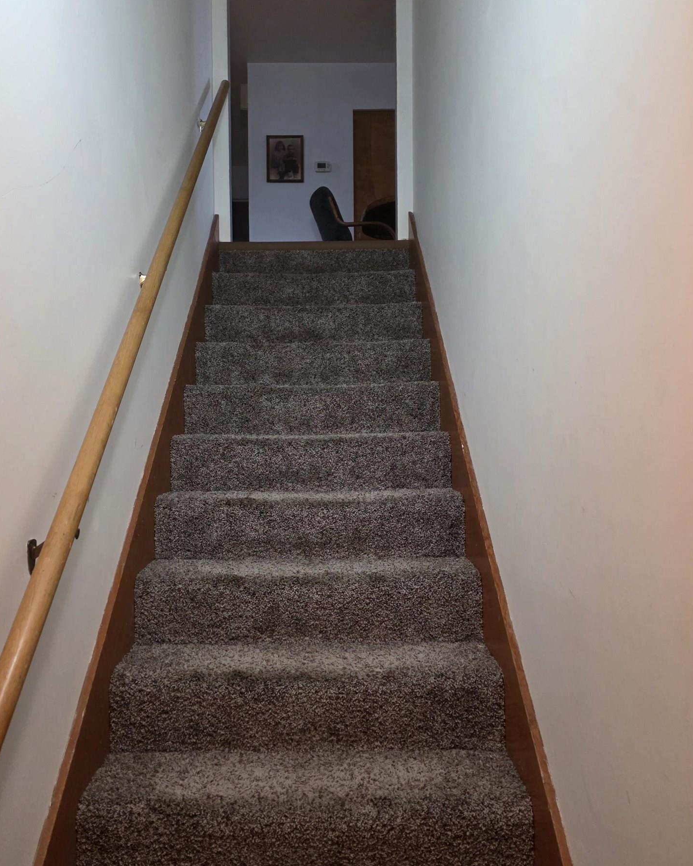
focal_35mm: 29
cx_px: 324
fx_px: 744
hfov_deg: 49.9
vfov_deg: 60.4
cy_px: 432
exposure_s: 1/120
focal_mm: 6.3
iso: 500
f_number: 1.7
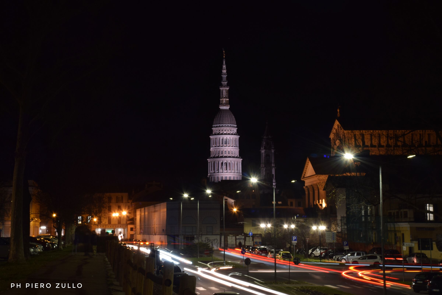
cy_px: 148
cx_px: 221
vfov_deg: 18.2
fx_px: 921
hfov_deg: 27.0
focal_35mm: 75
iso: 100
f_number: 16
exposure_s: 6
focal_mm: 50
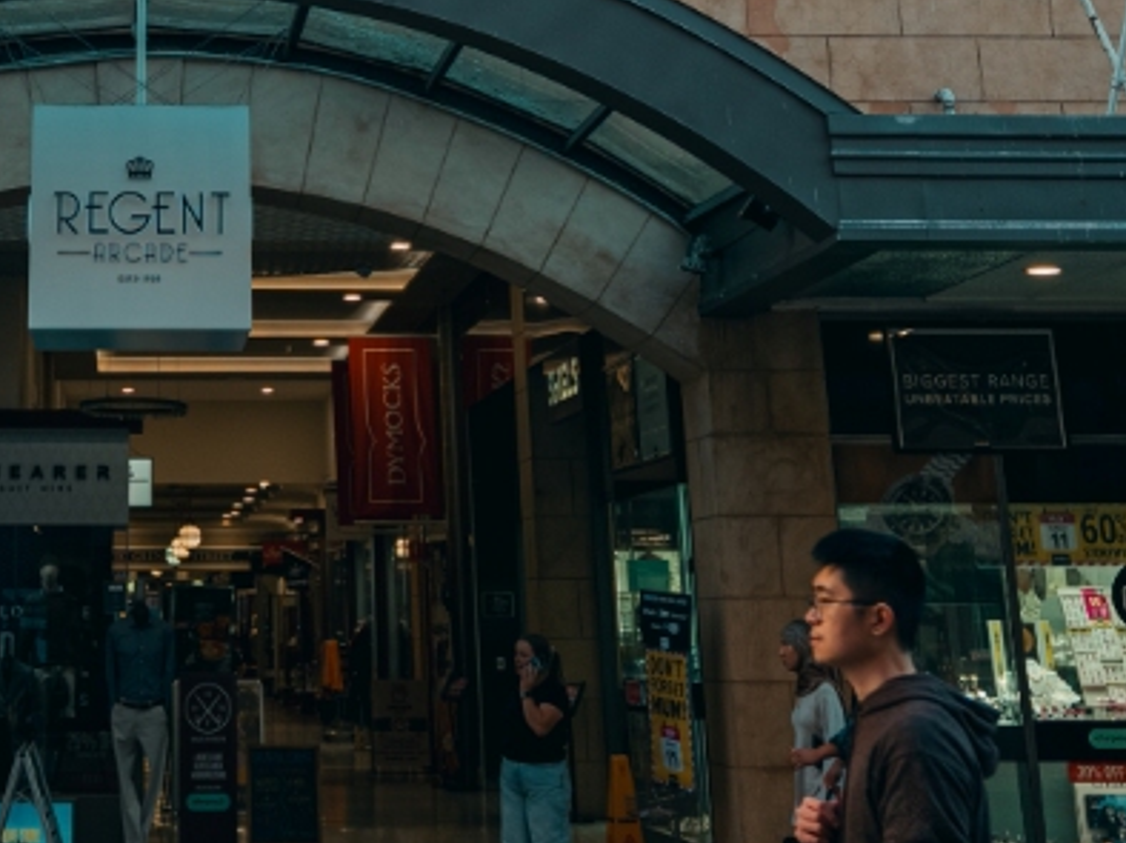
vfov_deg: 17.0
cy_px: -341
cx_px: 131
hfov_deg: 23.8
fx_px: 2601
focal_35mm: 80
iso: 320
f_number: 4
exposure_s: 1/200
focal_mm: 26.3
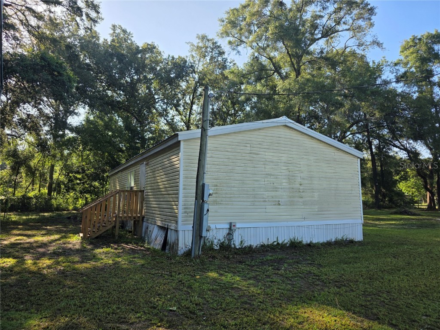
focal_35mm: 23
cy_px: 165
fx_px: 292
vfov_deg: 58.9
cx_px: 220
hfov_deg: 73.9
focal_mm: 6.3
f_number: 1.7
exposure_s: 1/2635
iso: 80
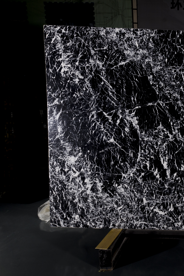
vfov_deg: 76.1
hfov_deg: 43.6
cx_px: 199
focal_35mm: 23
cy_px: 140
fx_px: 176
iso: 100
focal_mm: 10
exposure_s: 1.5
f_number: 9.5
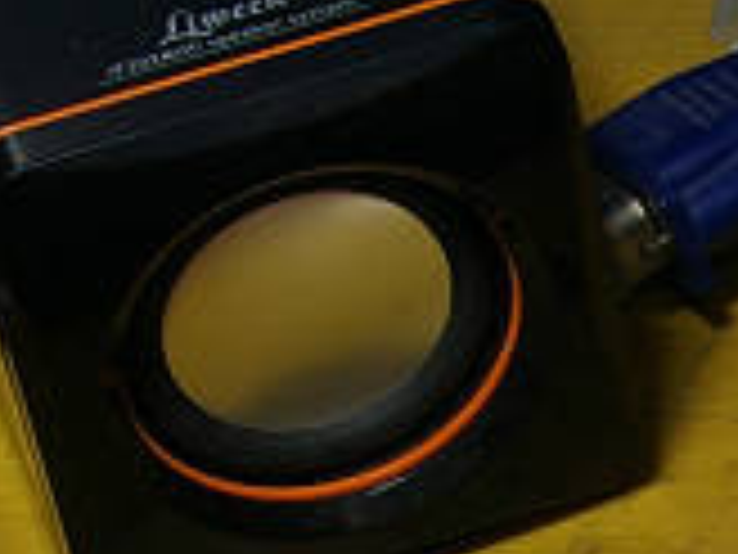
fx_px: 6332
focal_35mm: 297
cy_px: 1164
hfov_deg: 6.5
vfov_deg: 4.9
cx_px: 1467
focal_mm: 33
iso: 200
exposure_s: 1/2.5
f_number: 9
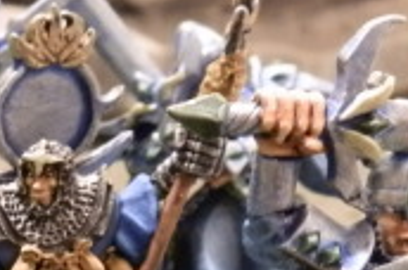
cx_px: -130
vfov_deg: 14.6
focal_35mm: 91
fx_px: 1029
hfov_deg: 20.4
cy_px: 301
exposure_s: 1/40
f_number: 3.1
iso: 400
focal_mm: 5
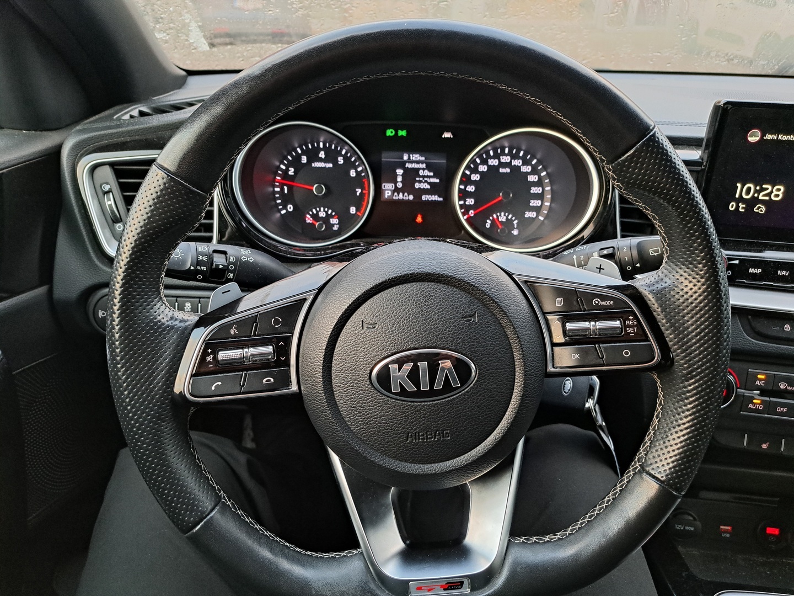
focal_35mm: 24
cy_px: 298
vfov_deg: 56.8
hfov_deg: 71.6
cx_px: 397
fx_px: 550
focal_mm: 5.23
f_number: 1.8
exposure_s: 1/50
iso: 500
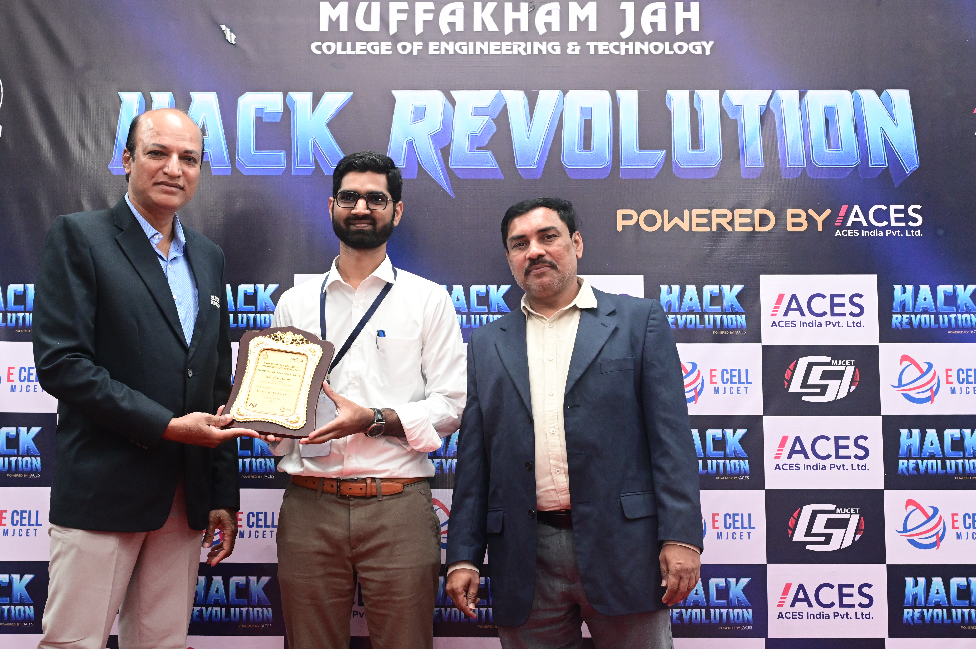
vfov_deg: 28.0
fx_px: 1300
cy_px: 324
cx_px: 488
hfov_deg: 41.1
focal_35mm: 48
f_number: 7.1
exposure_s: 1/125
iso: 6400
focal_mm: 48
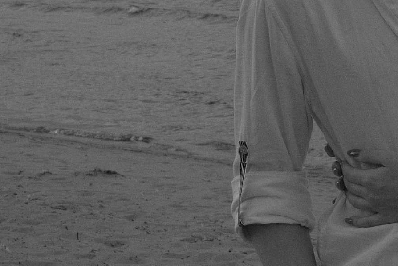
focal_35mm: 209
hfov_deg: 9.7
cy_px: -39
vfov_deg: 6.5
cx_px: 479
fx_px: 2310
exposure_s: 1/110
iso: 320
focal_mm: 48.5
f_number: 16
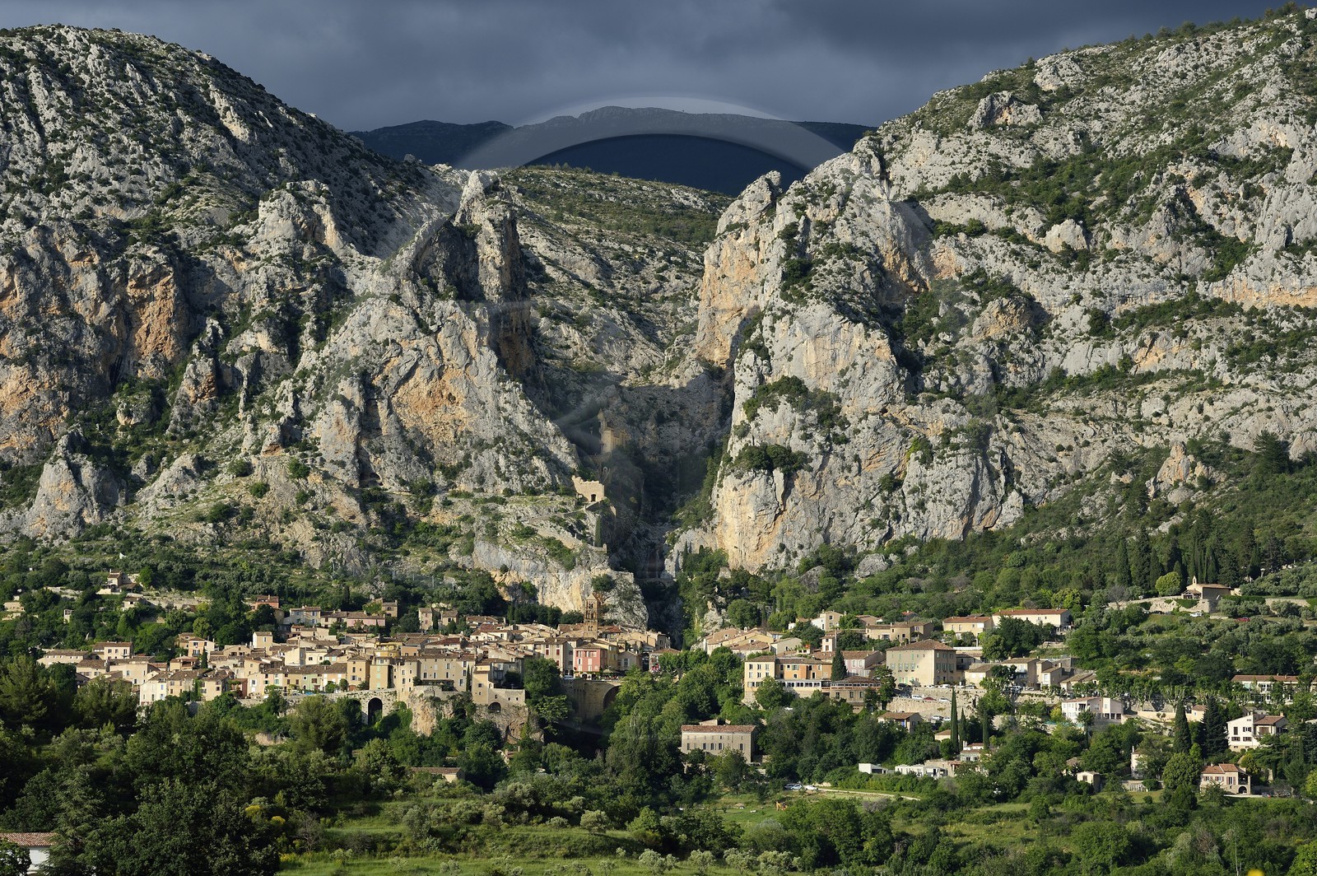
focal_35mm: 105
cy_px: 438
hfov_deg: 19.5
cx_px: 658
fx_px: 3838
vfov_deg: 13.0
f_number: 9
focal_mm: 105
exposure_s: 1/320
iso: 200
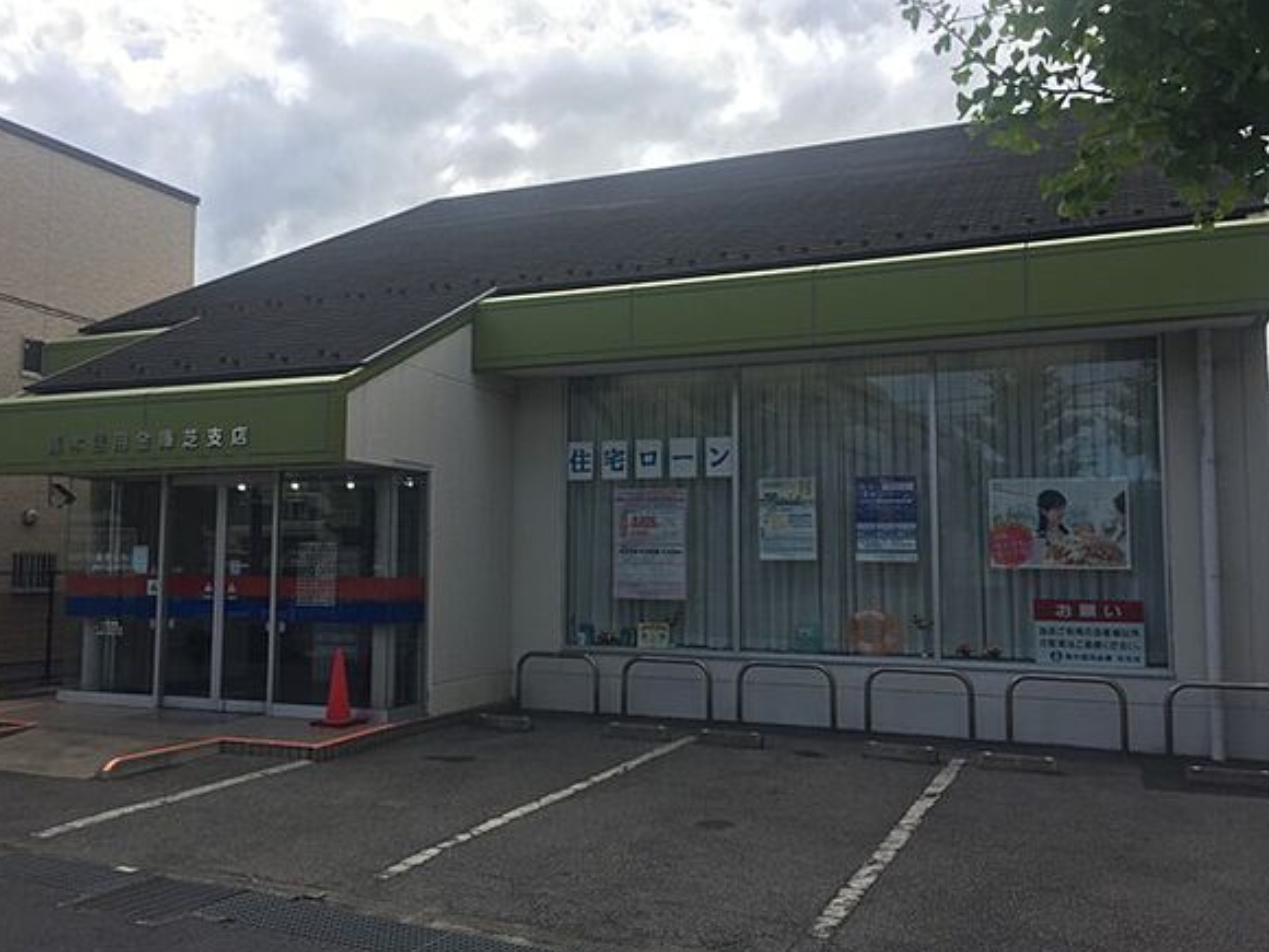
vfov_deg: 45.4
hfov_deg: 58.3
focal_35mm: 31
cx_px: 597
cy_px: 474
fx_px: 1136
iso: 32
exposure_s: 1/1522
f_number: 2.2
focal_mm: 4.15
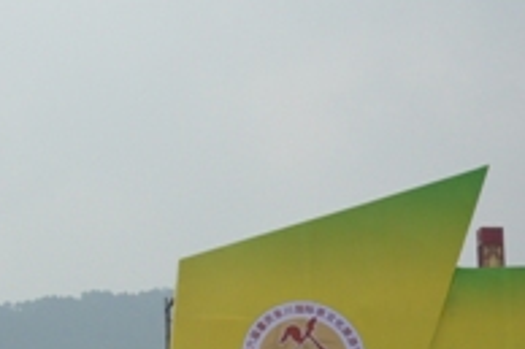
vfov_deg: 8.2
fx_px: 2448
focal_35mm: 168
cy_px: 242
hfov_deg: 11.6
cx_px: -330
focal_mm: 34
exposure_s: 1/4000
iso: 1250
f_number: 6.3
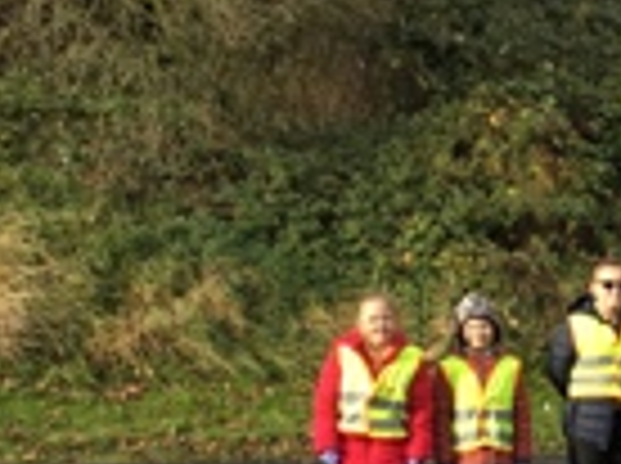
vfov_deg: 16.1
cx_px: 882
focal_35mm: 90
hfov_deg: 19.5
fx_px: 1612
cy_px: 455
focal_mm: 3.3
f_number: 2.4
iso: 25
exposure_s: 1/239
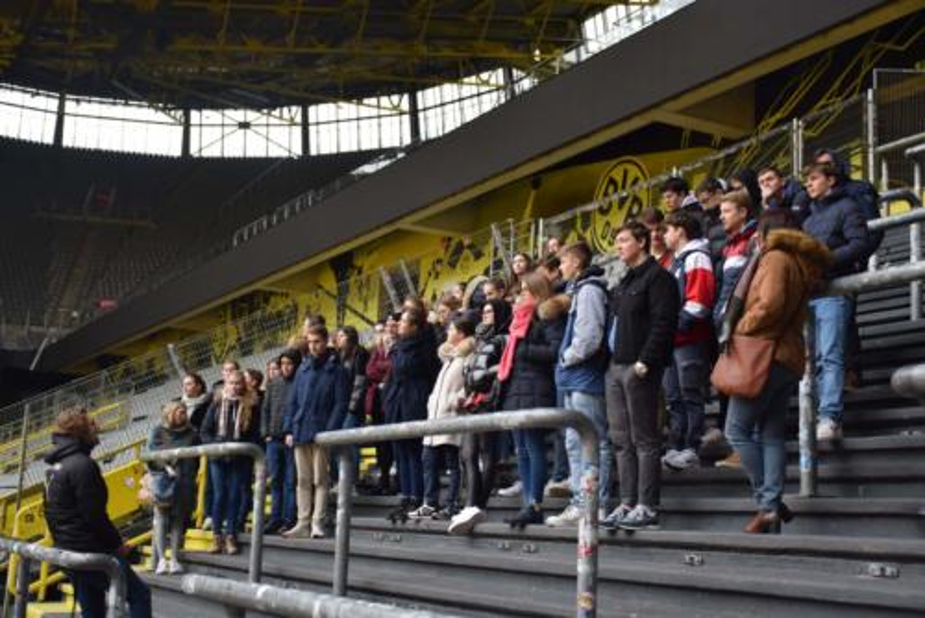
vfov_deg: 28.1
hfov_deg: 41.1
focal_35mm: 48
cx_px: 462
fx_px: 1234
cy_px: 309
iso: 400
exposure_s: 1/80
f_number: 4.5
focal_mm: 32
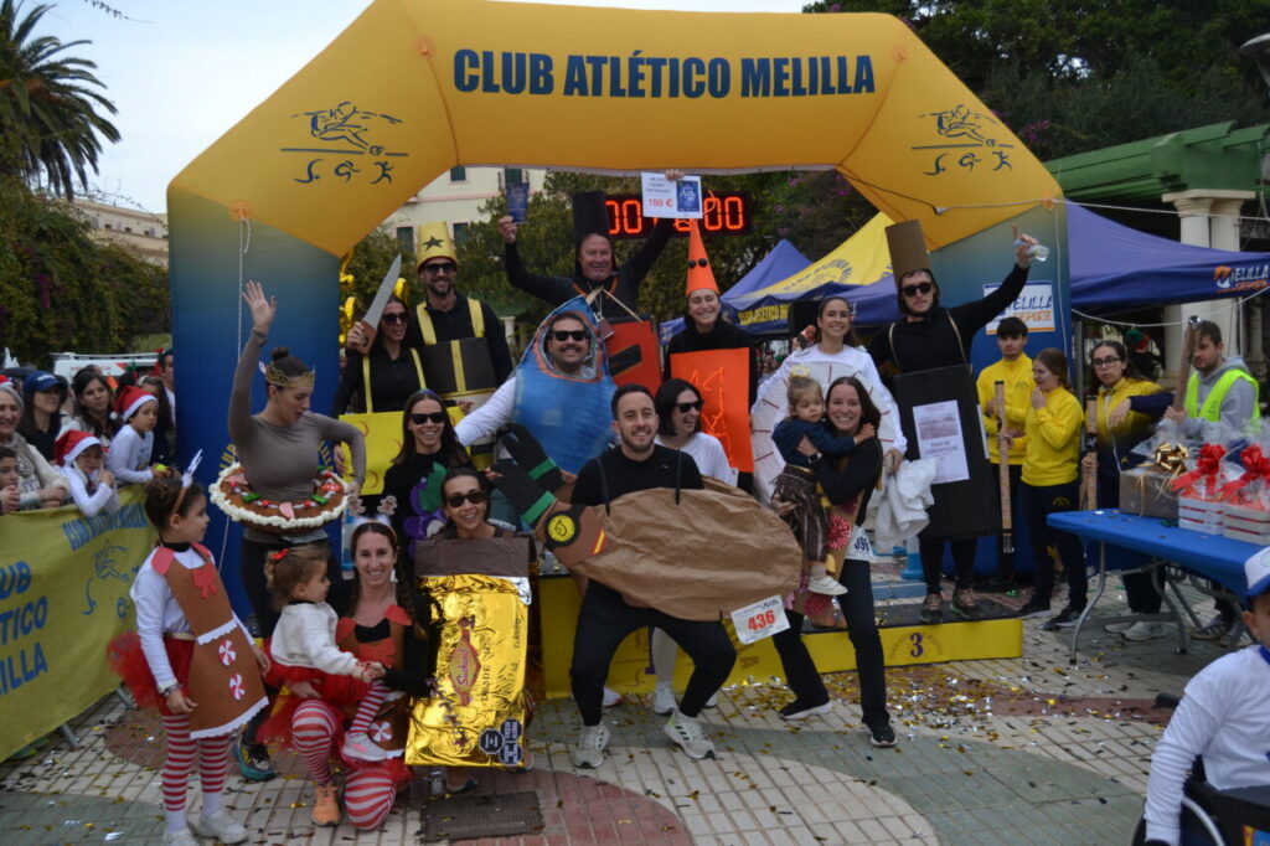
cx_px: 635
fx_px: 1217
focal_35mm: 34
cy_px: 423
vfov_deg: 38.3
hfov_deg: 55.1
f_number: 4.5
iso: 400
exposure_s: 1/1000
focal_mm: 23
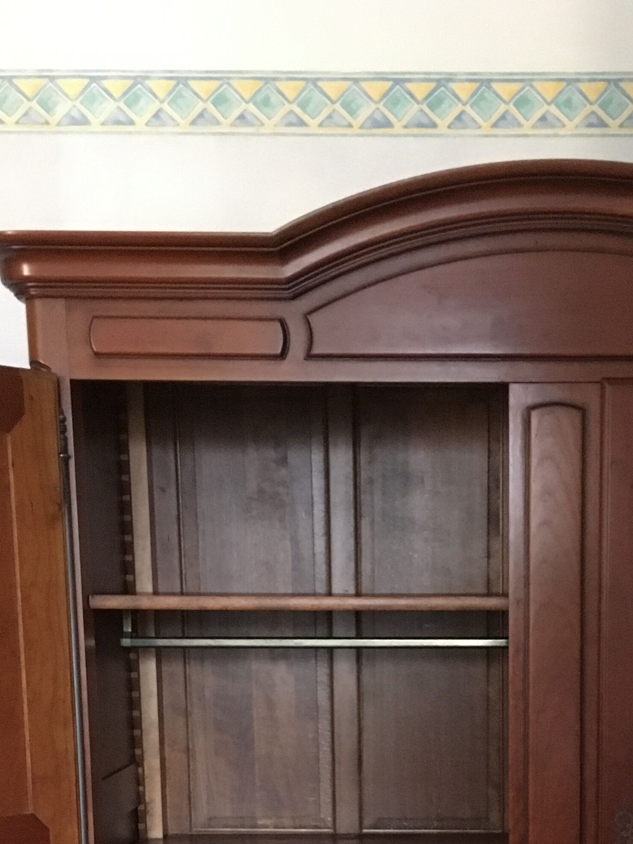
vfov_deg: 30.8
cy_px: 805
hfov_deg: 24.4
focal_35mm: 59
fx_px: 1439
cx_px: 502
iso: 320
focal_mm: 4.15
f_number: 2.2
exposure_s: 1/17
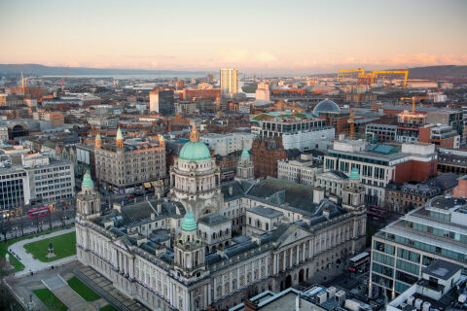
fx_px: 441
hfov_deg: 55.8
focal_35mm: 34
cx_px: 234
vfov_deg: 38.9
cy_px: 156
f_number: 4
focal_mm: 34
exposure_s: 1/100
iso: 250
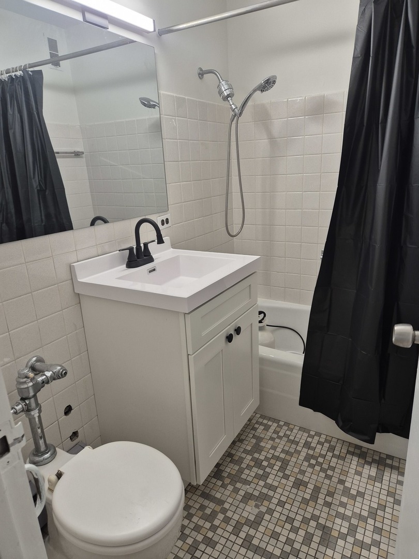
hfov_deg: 58.9
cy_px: 280
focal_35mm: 23
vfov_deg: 73.9
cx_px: 210
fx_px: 371
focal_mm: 5.4
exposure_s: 1/120
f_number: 1.8
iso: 200
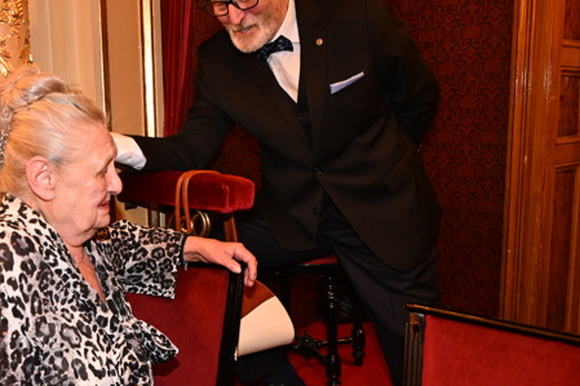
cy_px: 209
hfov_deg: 47.8
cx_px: 204
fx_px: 644
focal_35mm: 40
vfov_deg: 33.4
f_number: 4.5
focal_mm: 26
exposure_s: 1/40
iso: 2500
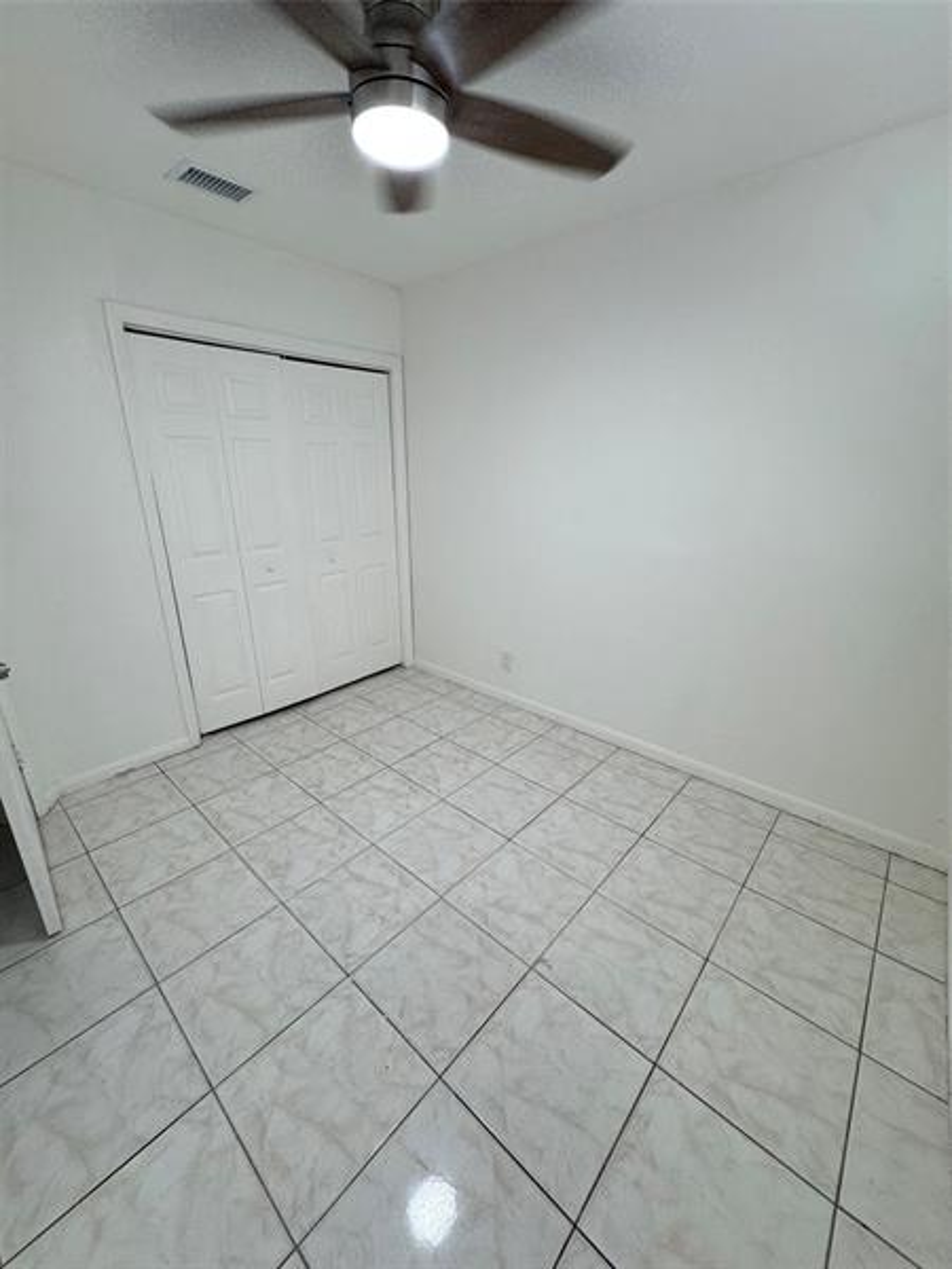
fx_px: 513
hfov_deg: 85.7
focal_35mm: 14
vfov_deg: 102.1
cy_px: 634
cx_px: 476
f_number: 2.2
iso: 160
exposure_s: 1/120
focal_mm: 2.22
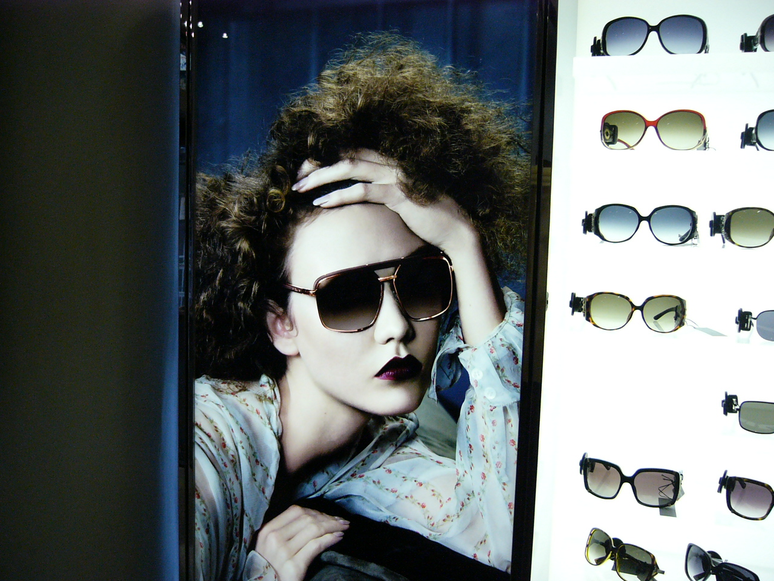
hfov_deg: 52.6
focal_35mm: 35
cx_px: 387
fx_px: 783
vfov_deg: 40.7
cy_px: 290
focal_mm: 5.8
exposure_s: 1/200
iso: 200
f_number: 2.8
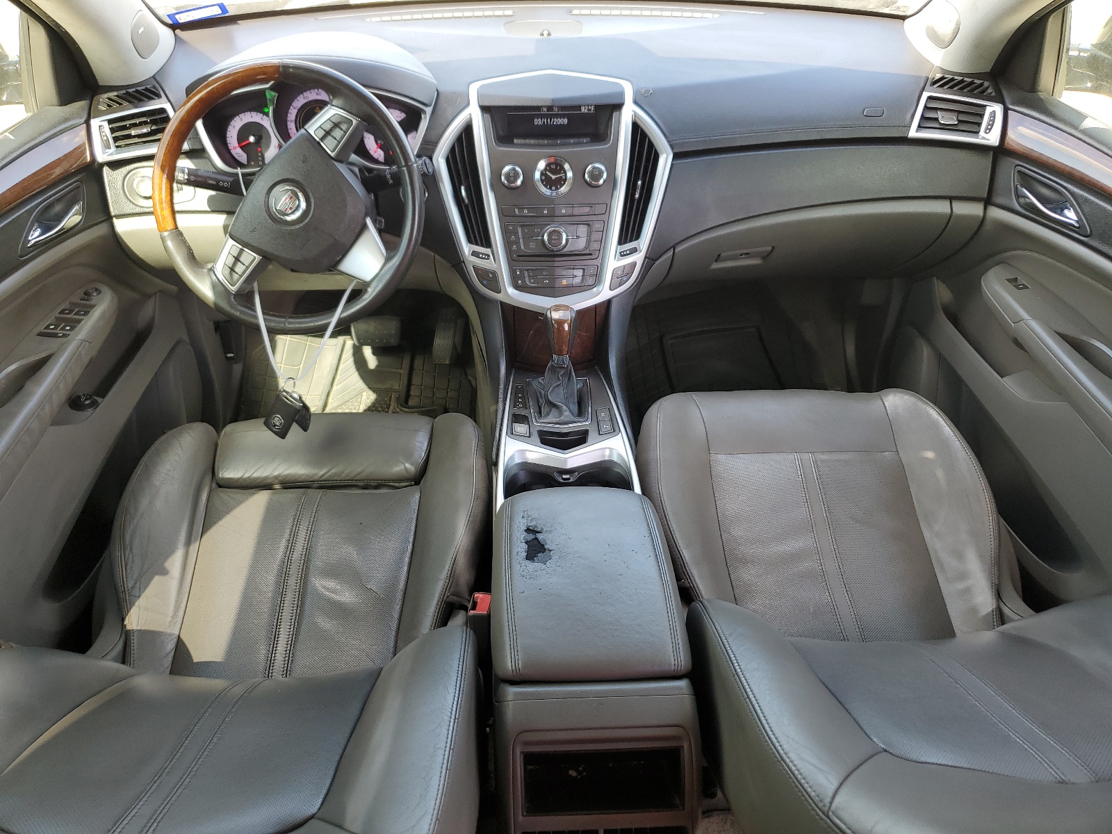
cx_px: 556
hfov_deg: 67.3
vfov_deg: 53.1
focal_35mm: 26
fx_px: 835
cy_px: 417
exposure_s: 1/135
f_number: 1.5
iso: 50
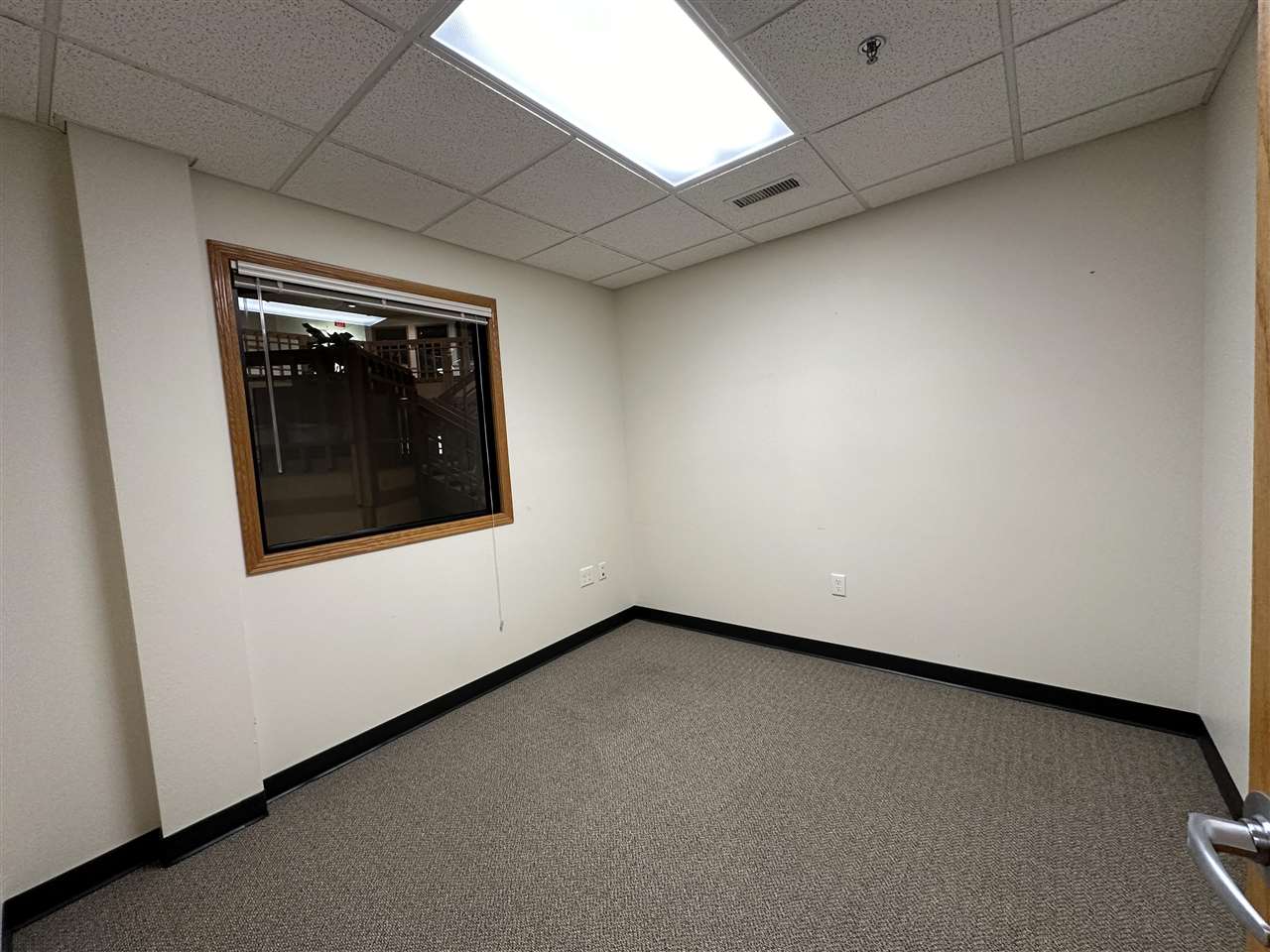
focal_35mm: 14
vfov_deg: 85.7
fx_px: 514
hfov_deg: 102.1
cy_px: 476
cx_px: 635
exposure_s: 1/101
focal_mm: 2.22
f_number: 2.2
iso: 250
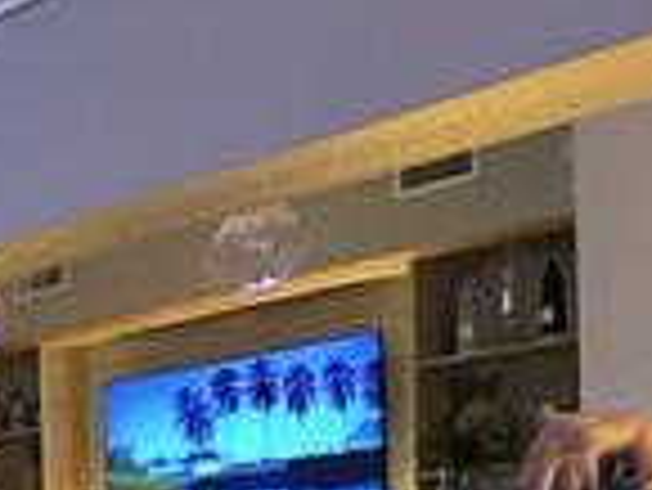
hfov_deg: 15.9
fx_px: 1866
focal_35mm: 99
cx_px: -625
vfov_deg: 14.2
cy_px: 679
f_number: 1.78
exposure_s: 1/24
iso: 1600
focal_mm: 6.86
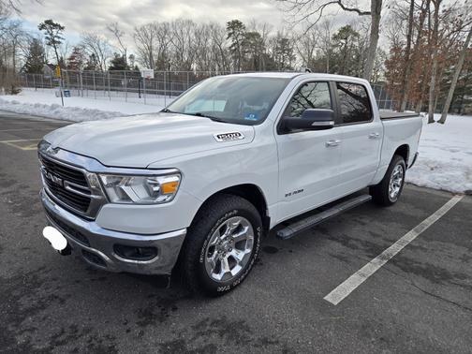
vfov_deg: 58.9
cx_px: 236
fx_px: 314
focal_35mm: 23
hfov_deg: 73.9
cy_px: 177
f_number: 1.8
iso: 25
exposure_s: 1/625
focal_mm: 5.4
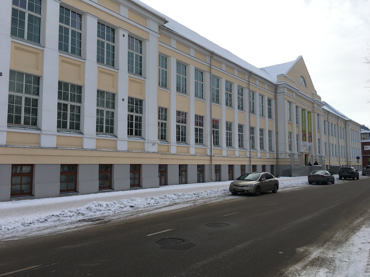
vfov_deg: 48.2
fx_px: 310
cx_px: 185
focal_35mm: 29
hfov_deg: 61.7
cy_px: 138
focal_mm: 4.15
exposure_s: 1/1202
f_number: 2.2
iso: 25
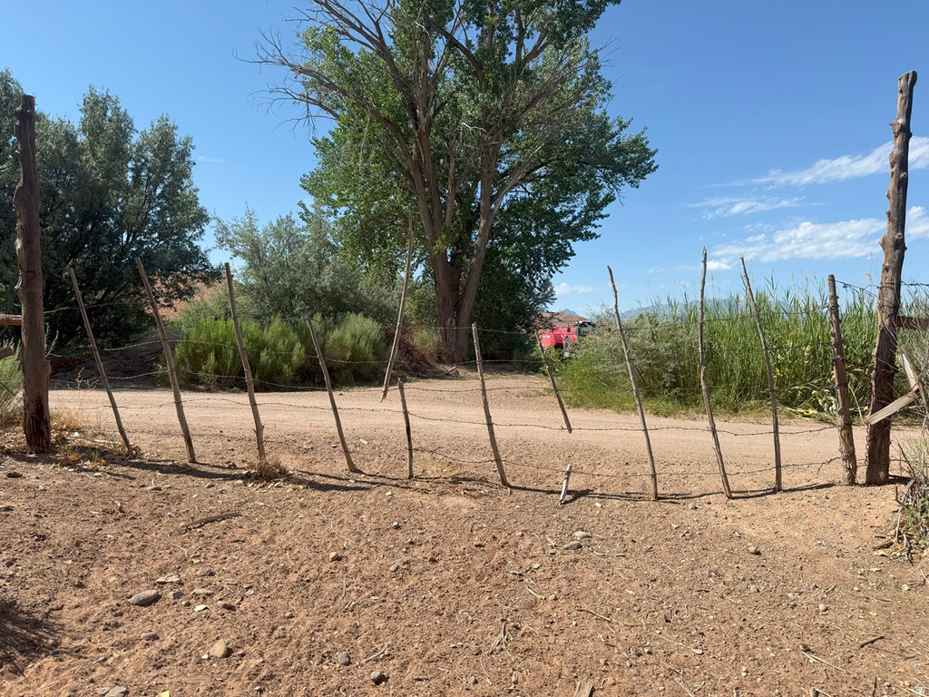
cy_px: 348
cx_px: 464
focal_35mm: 24
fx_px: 644
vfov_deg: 56.8
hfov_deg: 71.6
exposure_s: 1/4673
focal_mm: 6.76
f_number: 1.78
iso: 80
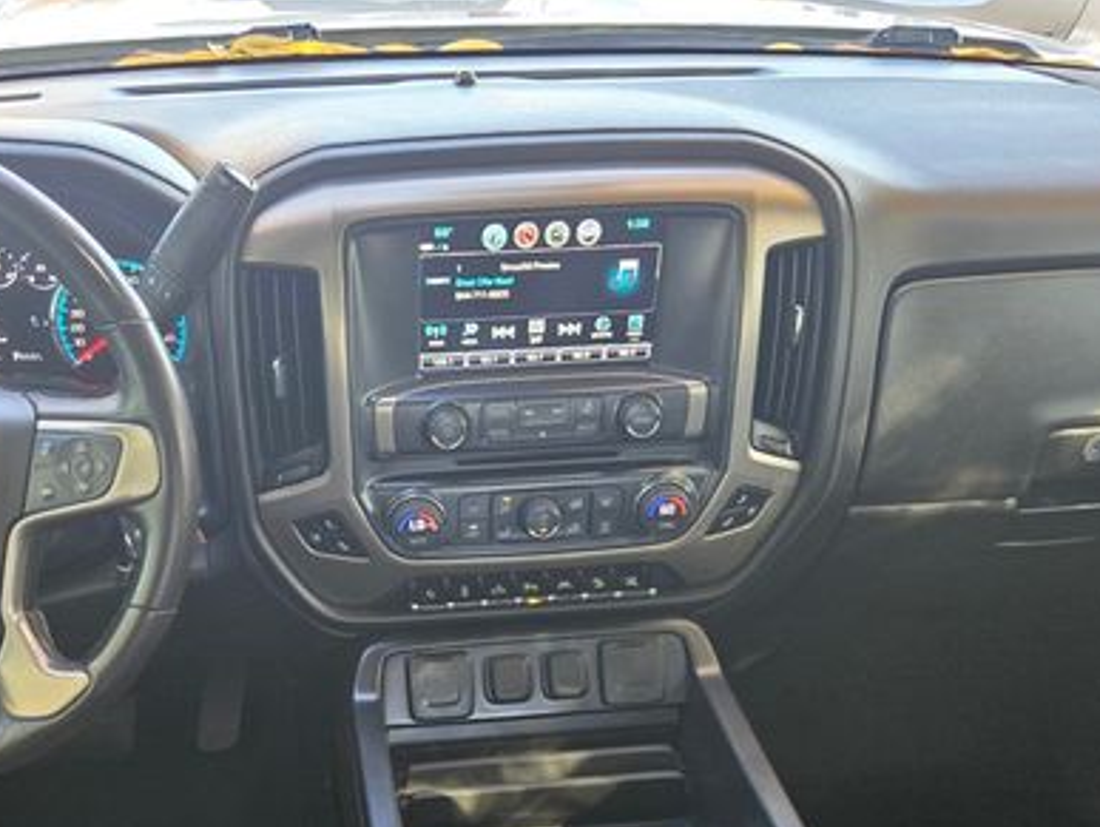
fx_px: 1209
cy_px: 679
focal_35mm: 38
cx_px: 412
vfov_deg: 36.3
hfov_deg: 48.5
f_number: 1.8
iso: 320
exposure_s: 1/120
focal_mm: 5.4
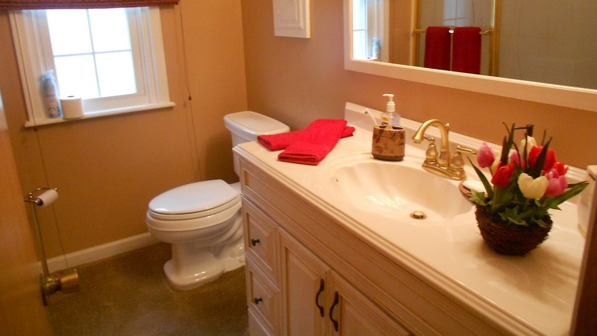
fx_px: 459
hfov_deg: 66.1
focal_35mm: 29
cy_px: 130
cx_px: 299
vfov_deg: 40.0
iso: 400
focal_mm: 4.6
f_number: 3.2
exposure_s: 1/30
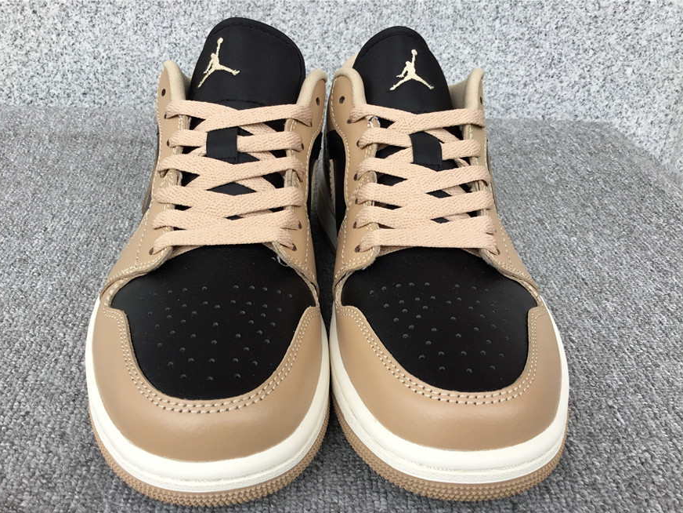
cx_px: 331
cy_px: 264
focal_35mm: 32
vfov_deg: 44.2
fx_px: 631
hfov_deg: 56.8
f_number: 2.4
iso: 25
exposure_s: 1/126
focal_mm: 3.3
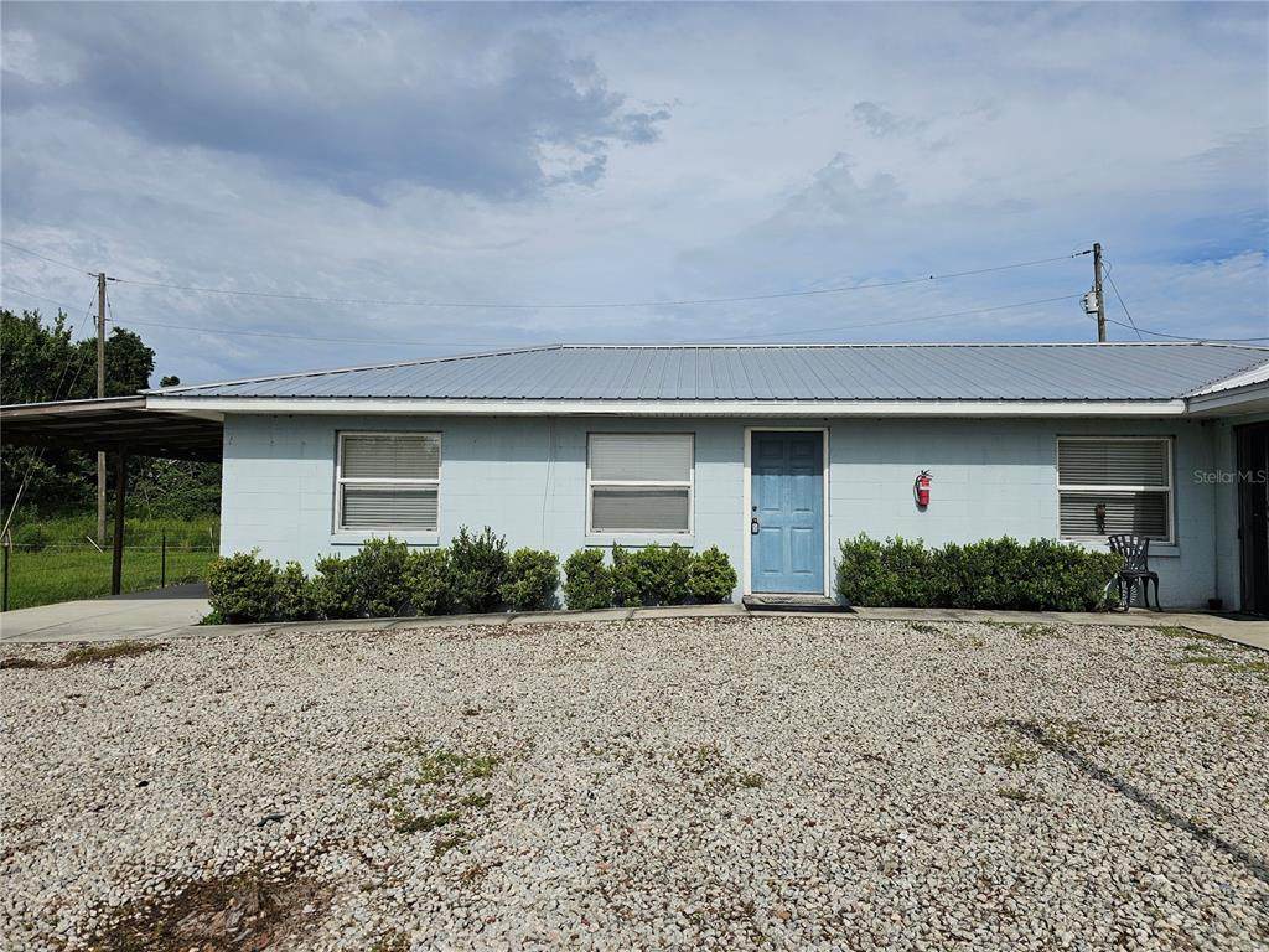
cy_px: 476
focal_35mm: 23
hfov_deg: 73.9
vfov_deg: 58.9
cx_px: 634
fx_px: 843
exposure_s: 1/2000
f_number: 1.7
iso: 12
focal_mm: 6.3
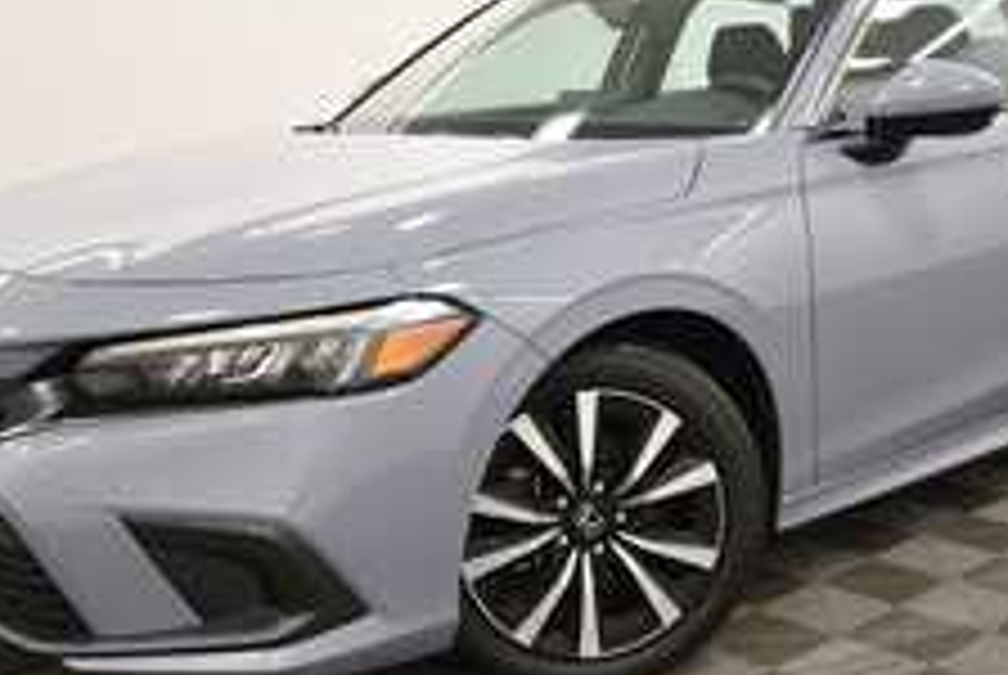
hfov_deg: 39.4
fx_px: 1402
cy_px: 331
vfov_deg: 27.1
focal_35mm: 50
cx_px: 603
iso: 1000
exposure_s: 1/125
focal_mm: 19
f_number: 5.6
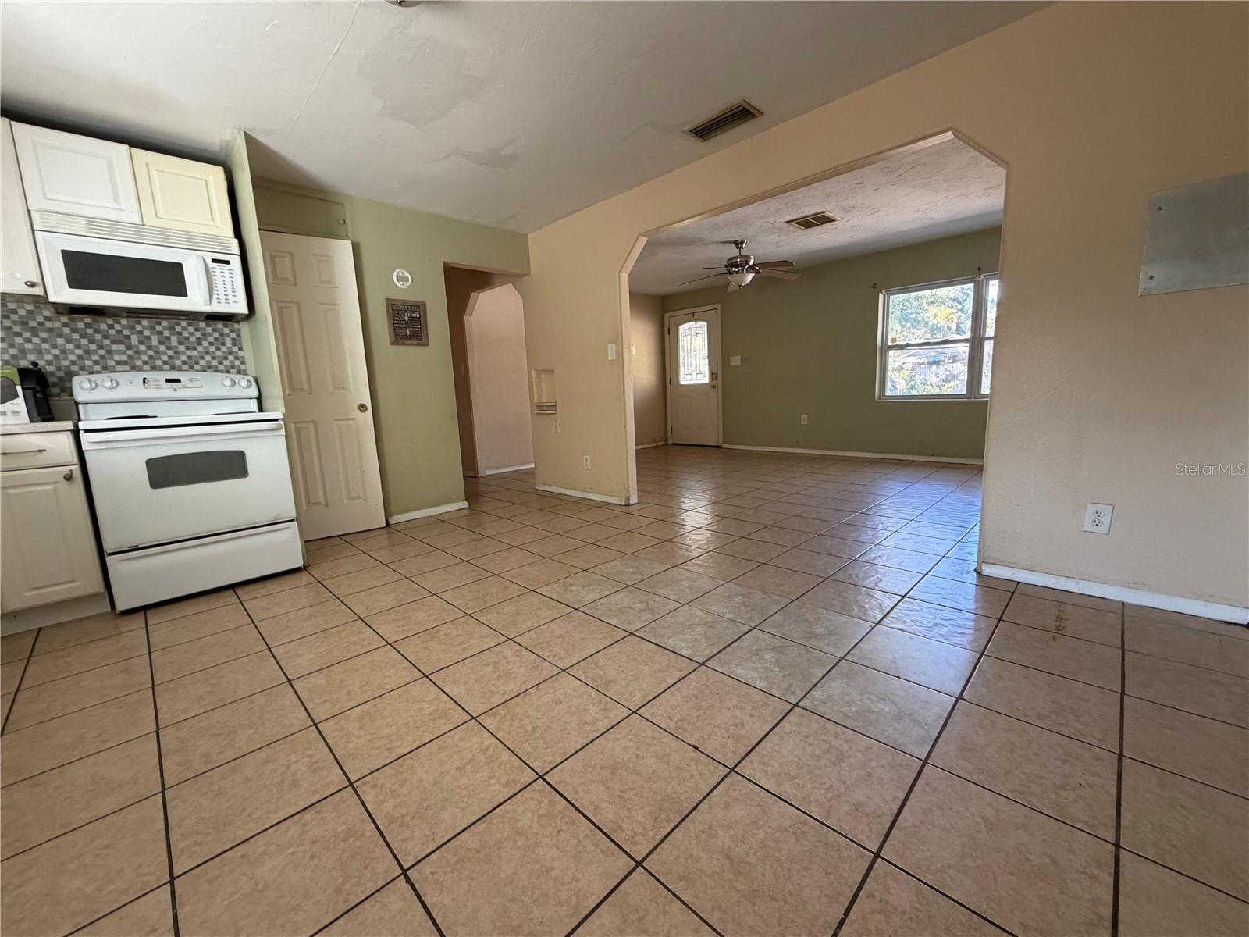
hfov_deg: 102.1
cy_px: 468
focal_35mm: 14
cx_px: 624
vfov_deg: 85.7
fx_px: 505
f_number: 2.2
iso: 320
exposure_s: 1/121
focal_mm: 2.22
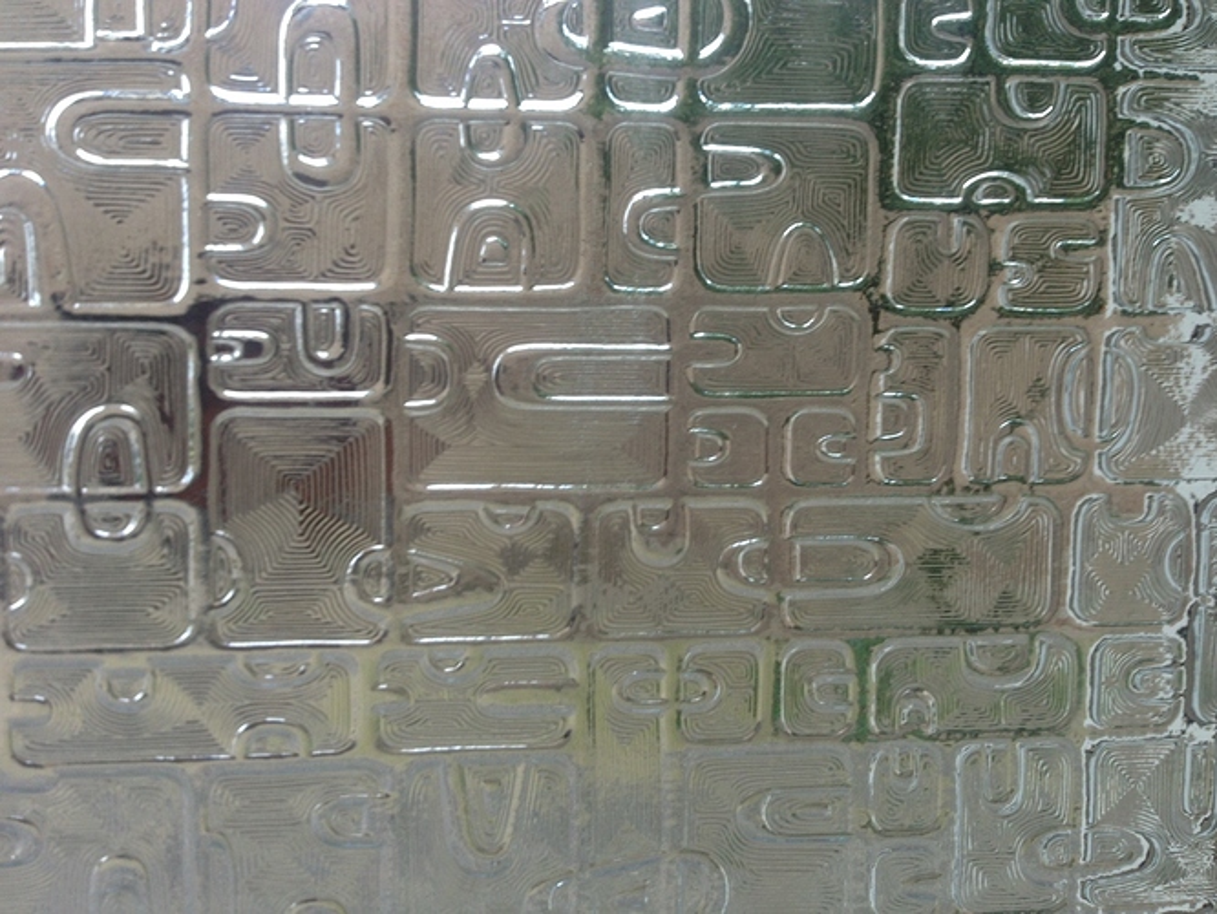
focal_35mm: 33
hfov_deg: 55.3
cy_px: 457
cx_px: 608
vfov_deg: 43.0
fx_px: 1161
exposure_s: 1/141
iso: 50
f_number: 2.4
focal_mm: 4.12
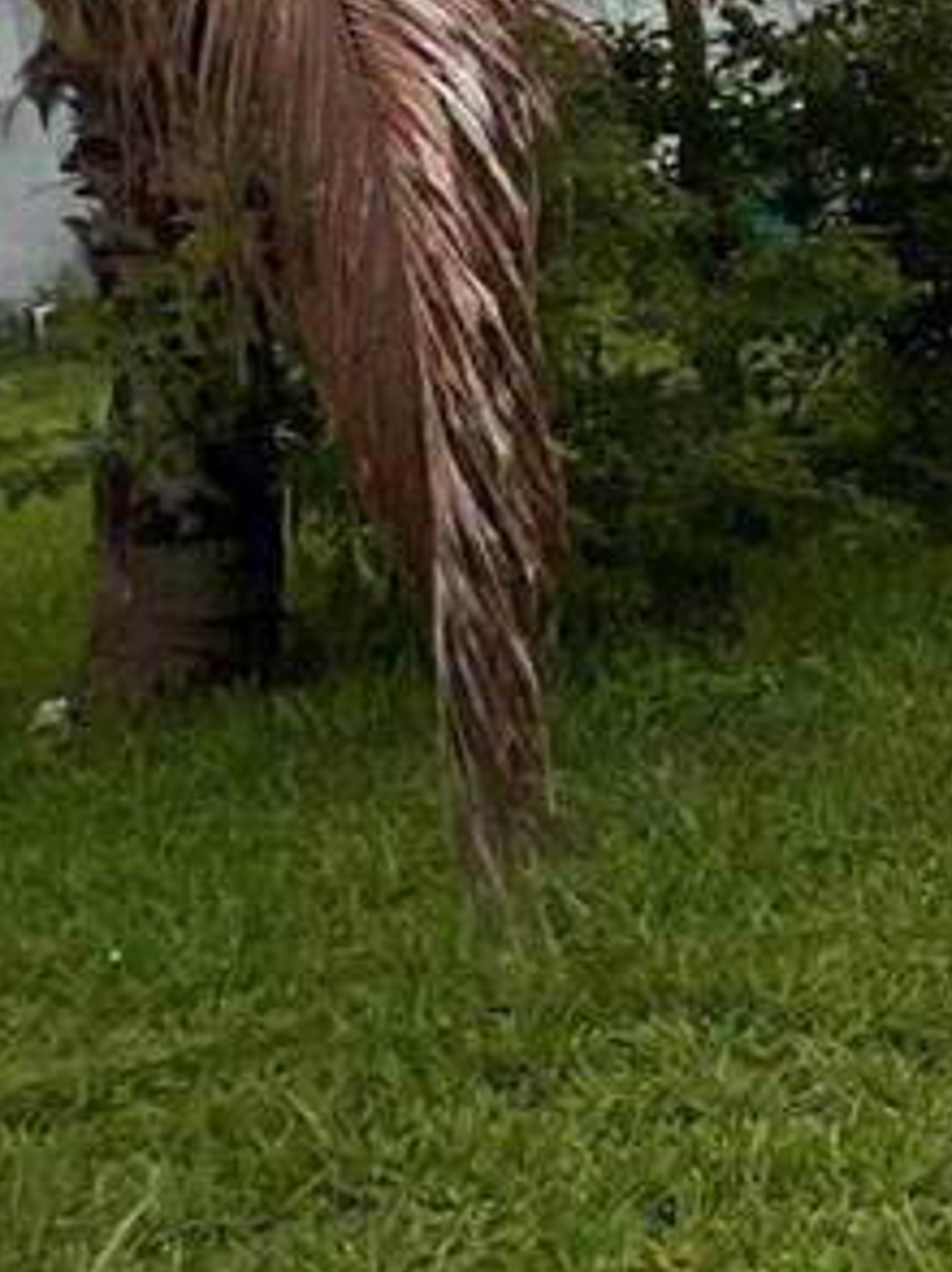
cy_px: 316
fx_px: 2497
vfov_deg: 28.2
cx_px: 2306
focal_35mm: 68
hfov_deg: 14.3
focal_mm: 1.57
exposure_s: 1/2320
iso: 32
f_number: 1.8
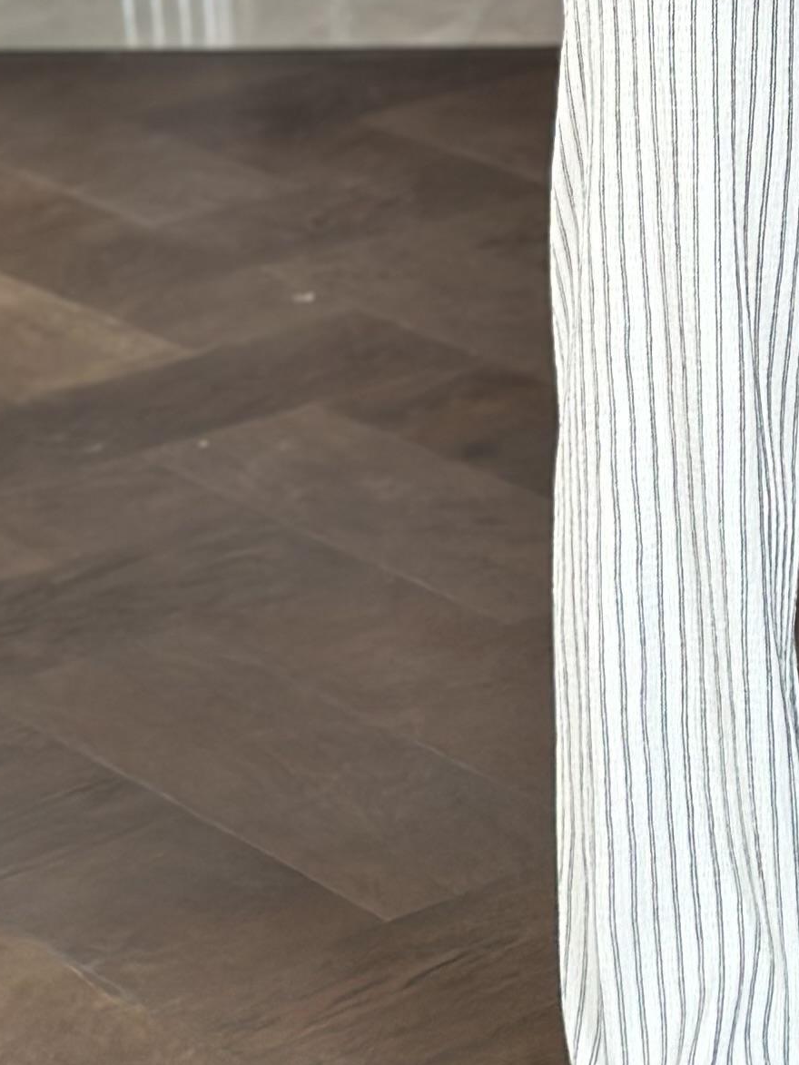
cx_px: 824
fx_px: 5077
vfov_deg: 11.7
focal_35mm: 165
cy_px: -312
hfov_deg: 8.9
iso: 125
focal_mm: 6.86
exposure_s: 1/60
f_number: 1.78
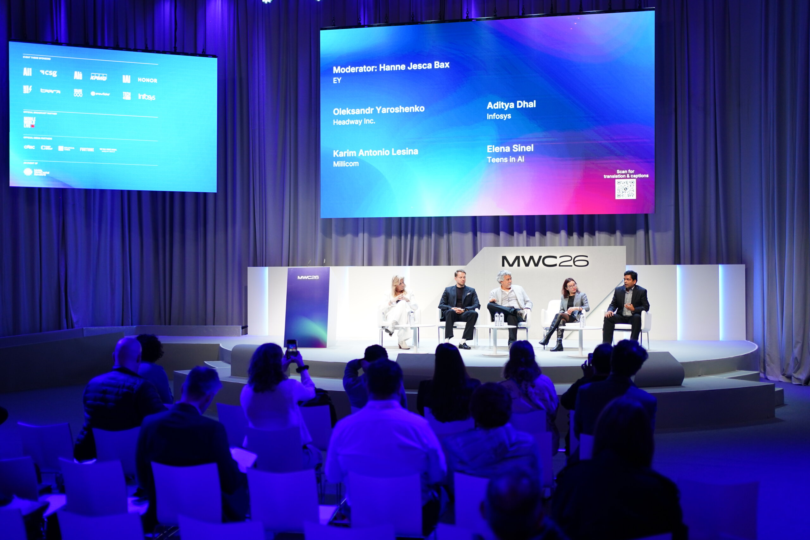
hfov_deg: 54.4
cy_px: 270
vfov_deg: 37.9
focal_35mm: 35
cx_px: 405
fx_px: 787
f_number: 1.8
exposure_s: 1/250
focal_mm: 35
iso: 640
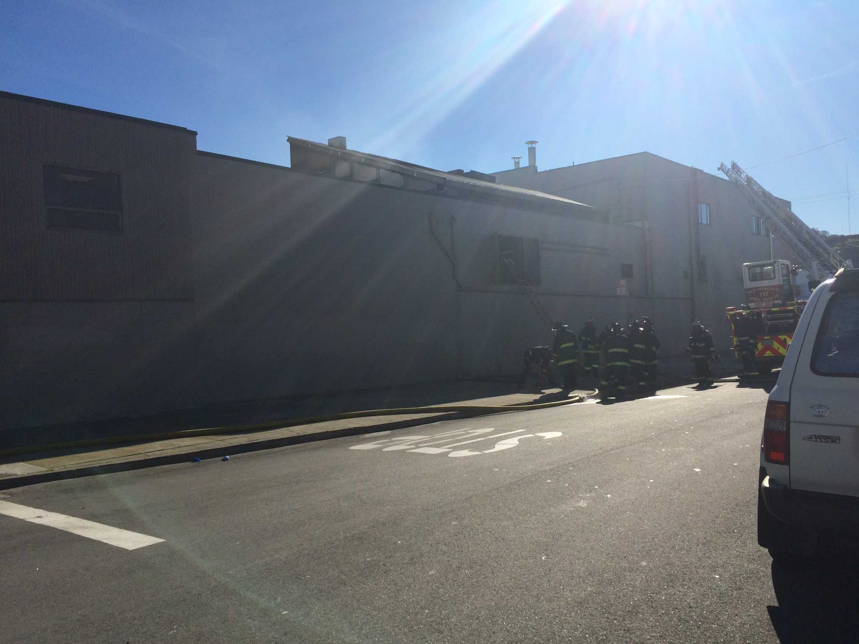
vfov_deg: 48.2
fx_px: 720
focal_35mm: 29
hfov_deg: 61.7
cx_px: 430
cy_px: 322
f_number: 2.2
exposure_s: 1/4566
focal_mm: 4.15
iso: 32
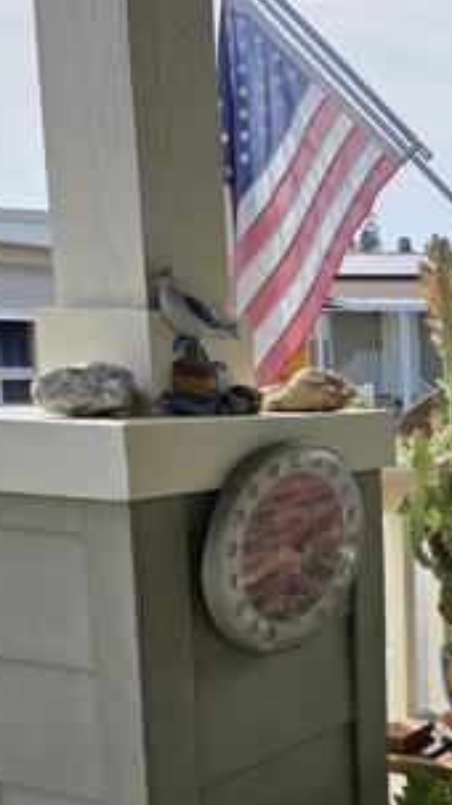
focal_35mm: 53
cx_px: 726
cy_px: 553
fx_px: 1131
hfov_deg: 19.1
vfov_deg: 38.6
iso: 80
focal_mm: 6.3
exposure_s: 1/5958
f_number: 1.7
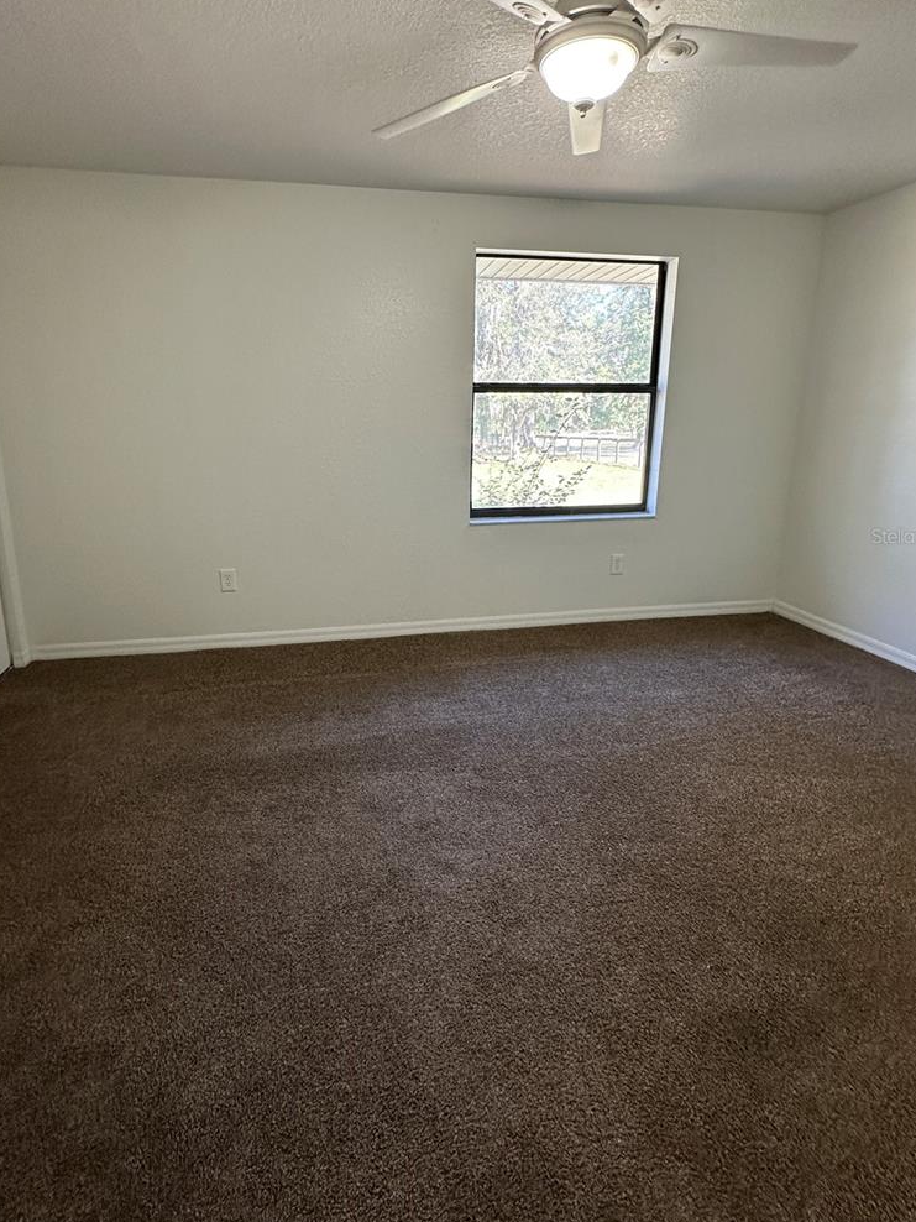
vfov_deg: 90.6
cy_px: 536
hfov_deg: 74.4
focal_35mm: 17
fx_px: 600
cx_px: 403
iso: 160
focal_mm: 2.22
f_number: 2.2
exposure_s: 1/99
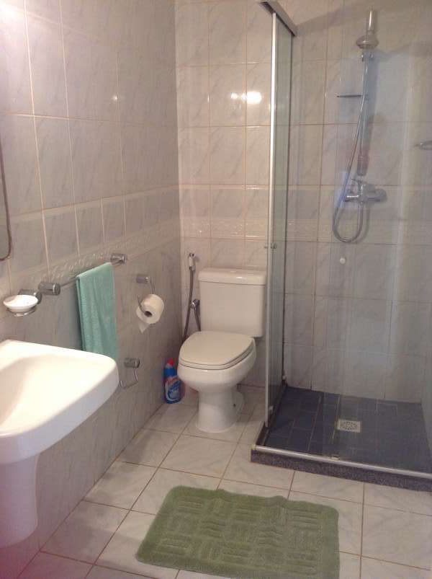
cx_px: 216
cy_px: 290
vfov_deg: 55.4
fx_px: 550
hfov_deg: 42.9
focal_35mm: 33
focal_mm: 3.3
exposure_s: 1/25
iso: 100
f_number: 2.4
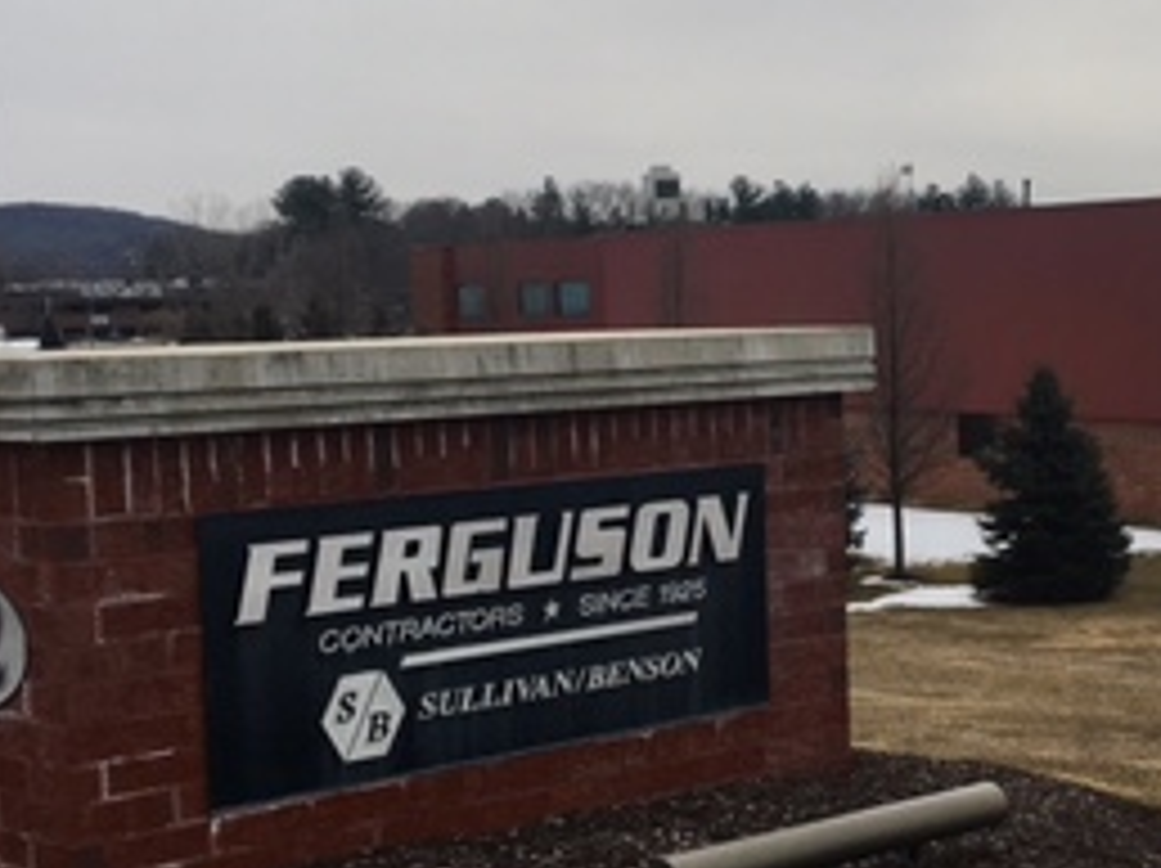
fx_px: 2413
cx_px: 914
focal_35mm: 72
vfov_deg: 20.4
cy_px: 540
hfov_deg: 26.6
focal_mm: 4.15
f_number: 2.2
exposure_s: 1/1166
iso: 25
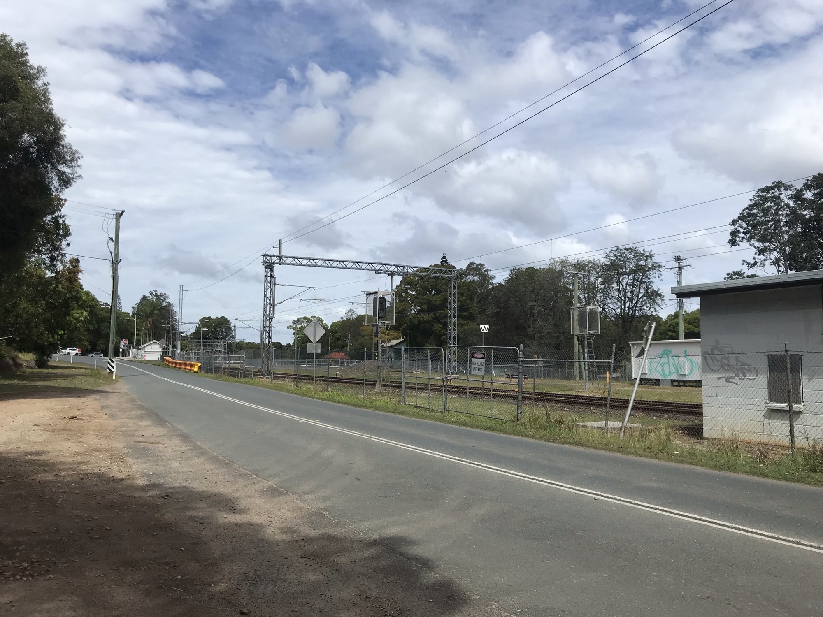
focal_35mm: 28
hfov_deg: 63.4
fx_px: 666
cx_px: 412
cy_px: 308
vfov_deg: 49.7
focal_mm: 3.99
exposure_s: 1/3546
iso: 20
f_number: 1.8
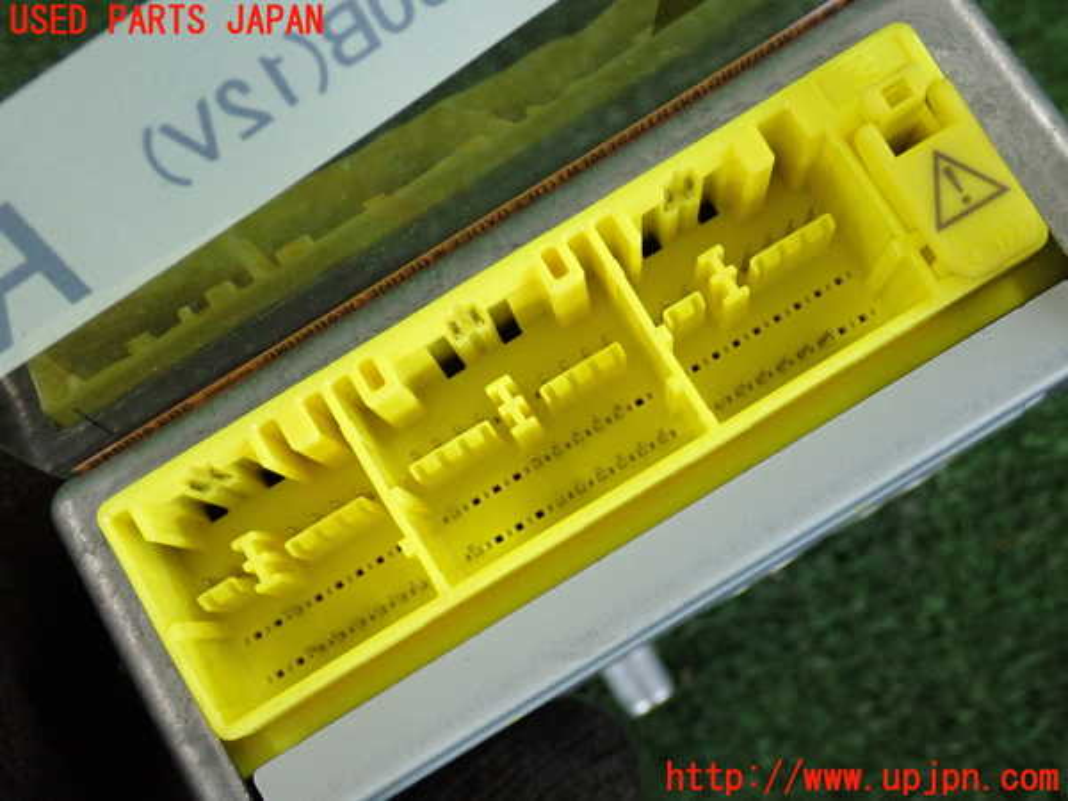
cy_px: 400
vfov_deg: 27.0
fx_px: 1666
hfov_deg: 35.5
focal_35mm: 54
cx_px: 534
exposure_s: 1/125
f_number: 3.3
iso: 1000
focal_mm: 9.65
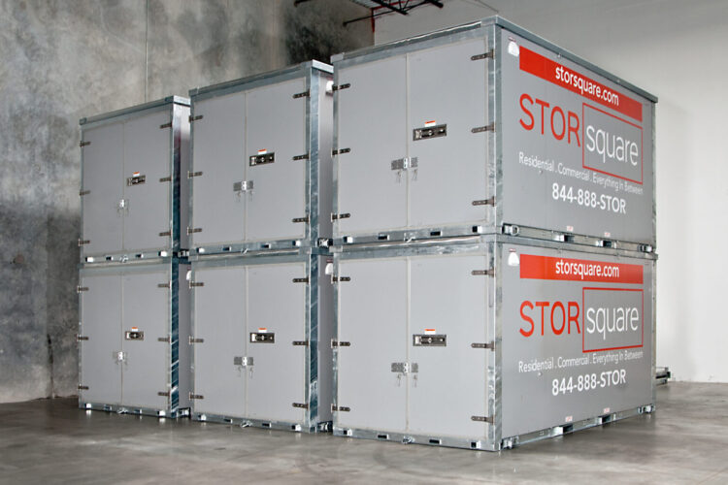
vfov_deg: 36.9
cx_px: 364
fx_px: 728
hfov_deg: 53.1
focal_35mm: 36
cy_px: 242
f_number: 8
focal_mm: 24
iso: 250
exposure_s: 1
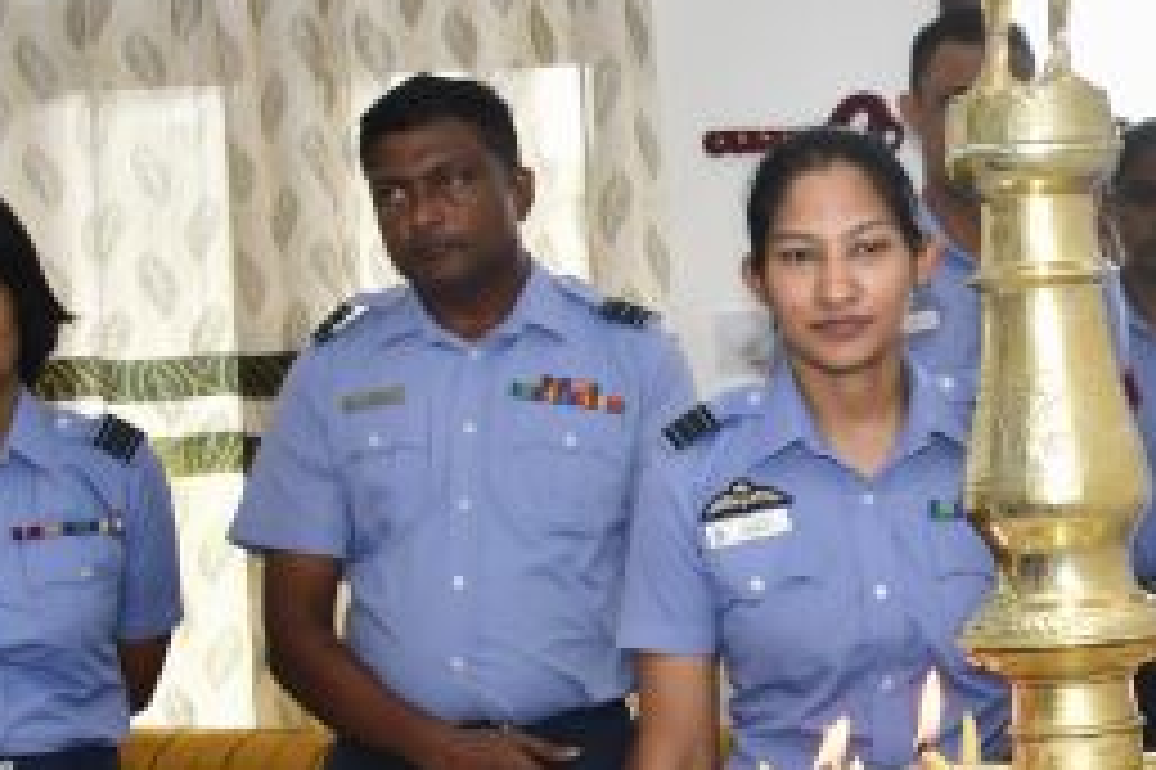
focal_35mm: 98
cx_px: 1250
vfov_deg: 13.9
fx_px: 3145
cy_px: 468
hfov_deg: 20.0
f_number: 10
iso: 1000
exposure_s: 1/250
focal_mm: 28
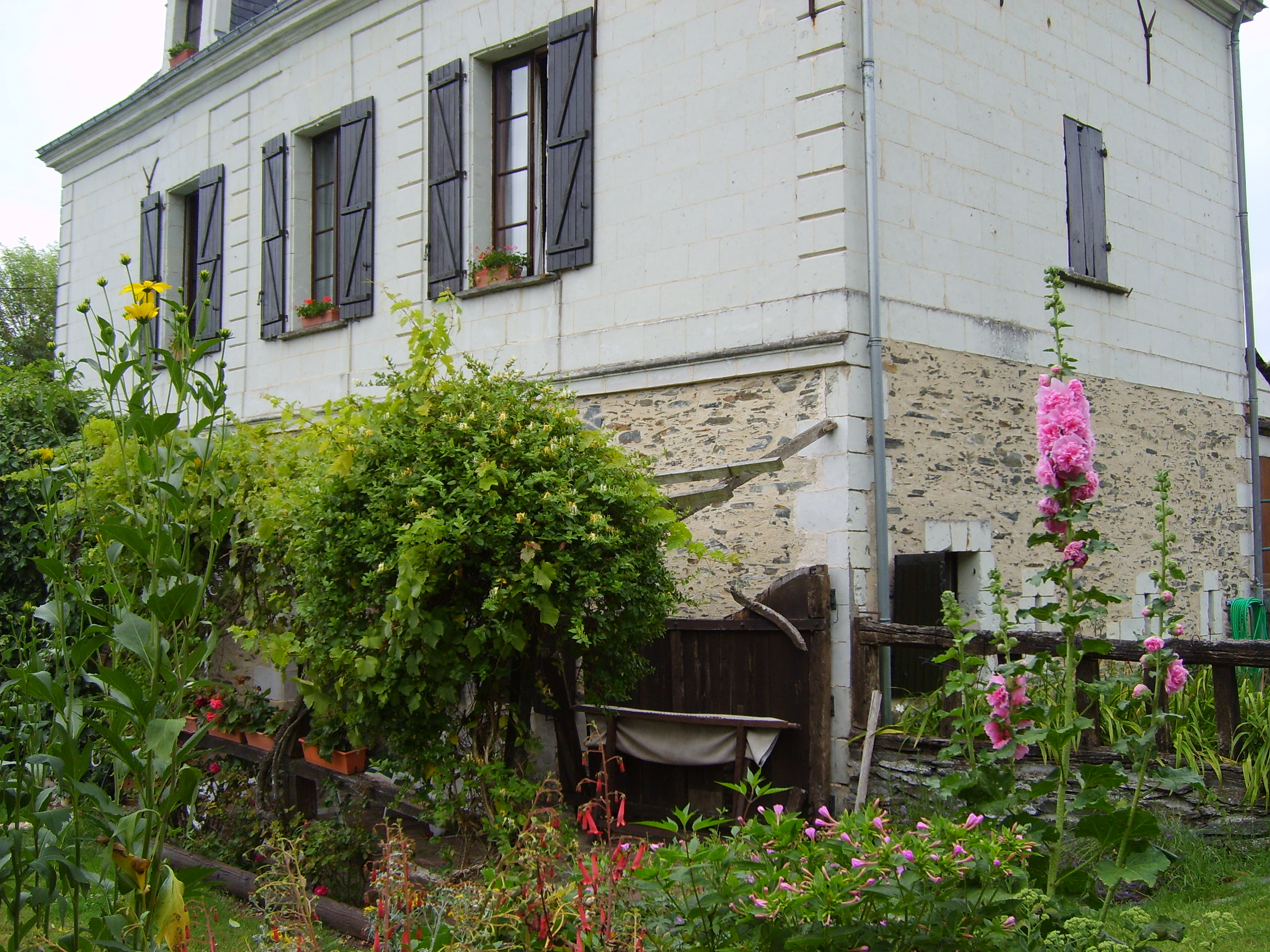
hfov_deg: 52.6
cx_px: 635
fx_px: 1284
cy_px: 476
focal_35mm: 35
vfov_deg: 40.7
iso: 50
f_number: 2.8
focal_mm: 5.8
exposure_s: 1/125
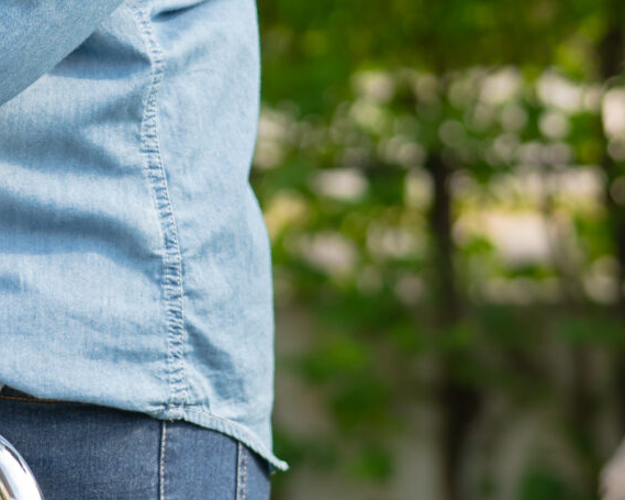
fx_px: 3902
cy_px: -108
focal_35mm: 211
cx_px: -7
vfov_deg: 7.3
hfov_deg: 9.1
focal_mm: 50
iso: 100
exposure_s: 1/640
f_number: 2
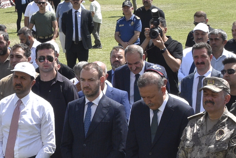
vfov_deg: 9.2
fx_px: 983
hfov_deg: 13.4
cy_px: 90
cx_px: -27
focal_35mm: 150
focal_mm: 27
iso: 1000
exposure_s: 1/800
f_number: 14
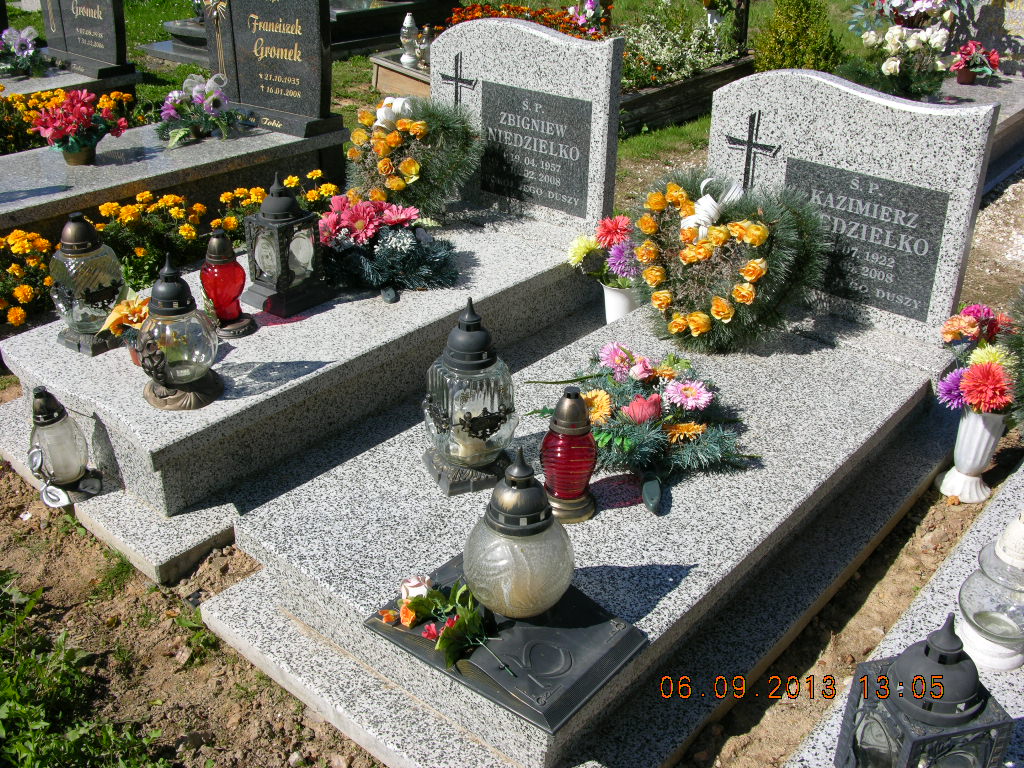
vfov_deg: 40.7
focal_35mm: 35
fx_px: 1035
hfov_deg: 52.6
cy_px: 384
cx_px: 512
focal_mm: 8.9
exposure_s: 1/248
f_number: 6.3
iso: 50
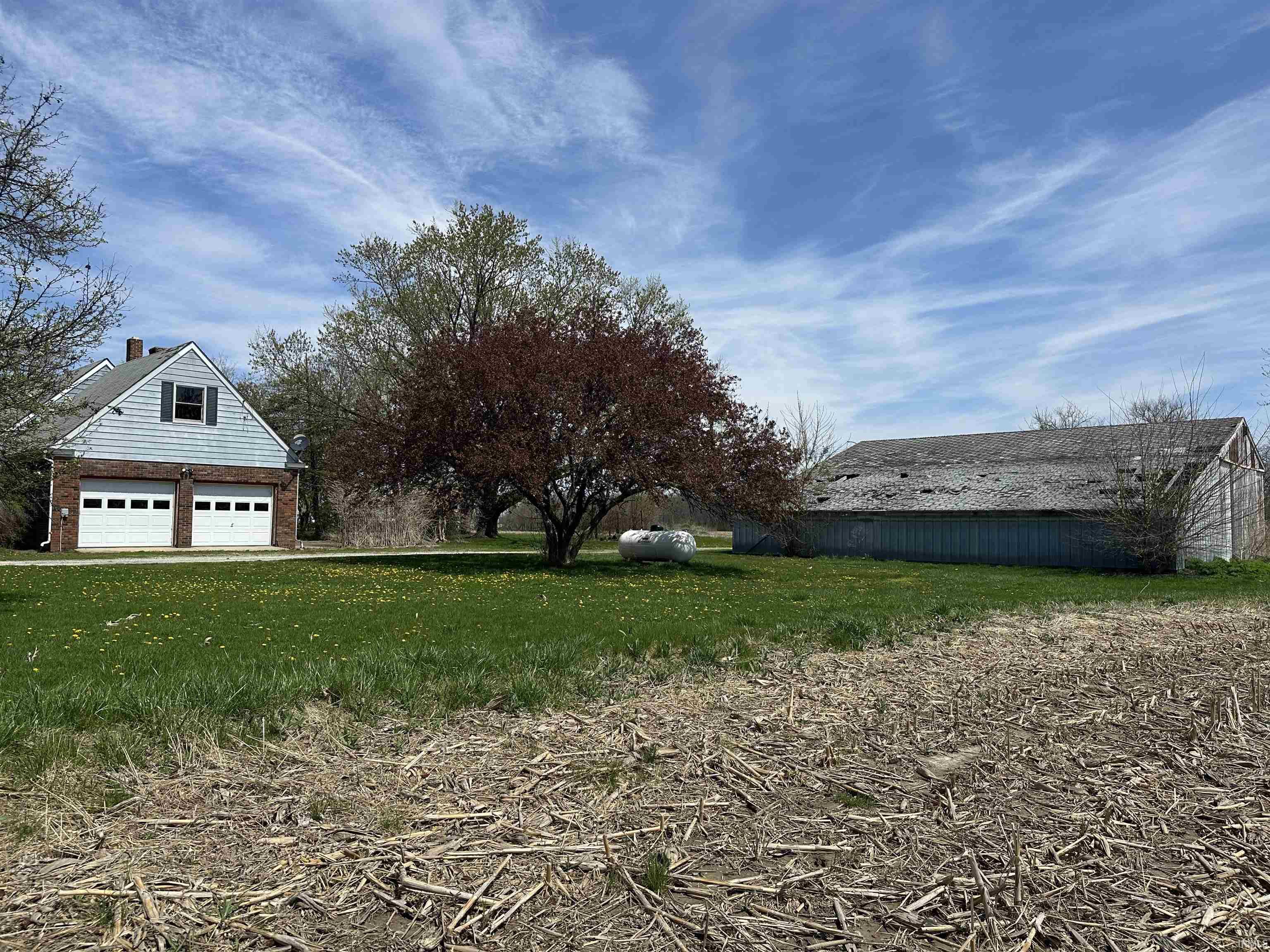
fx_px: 881
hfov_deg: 71.6
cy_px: 476
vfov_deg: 56.8
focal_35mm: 24
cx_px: 635
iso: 80
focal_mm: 6.86
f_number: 1.78
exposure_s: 1/5848
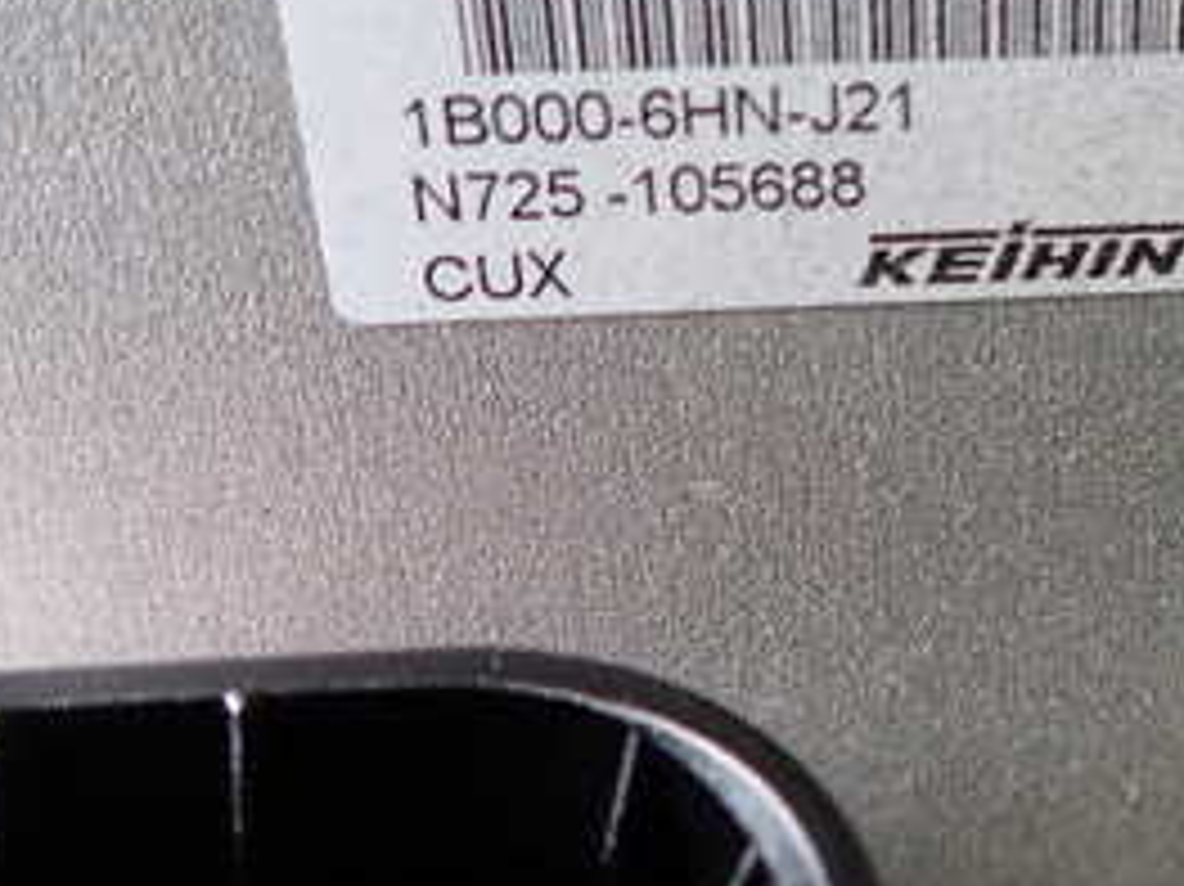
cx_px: 995
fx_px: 1949
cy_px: 297
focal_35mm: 57
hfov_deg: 32.6
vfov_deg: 25.5
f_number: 2
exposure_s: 1/60
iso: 100
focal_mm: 4.5
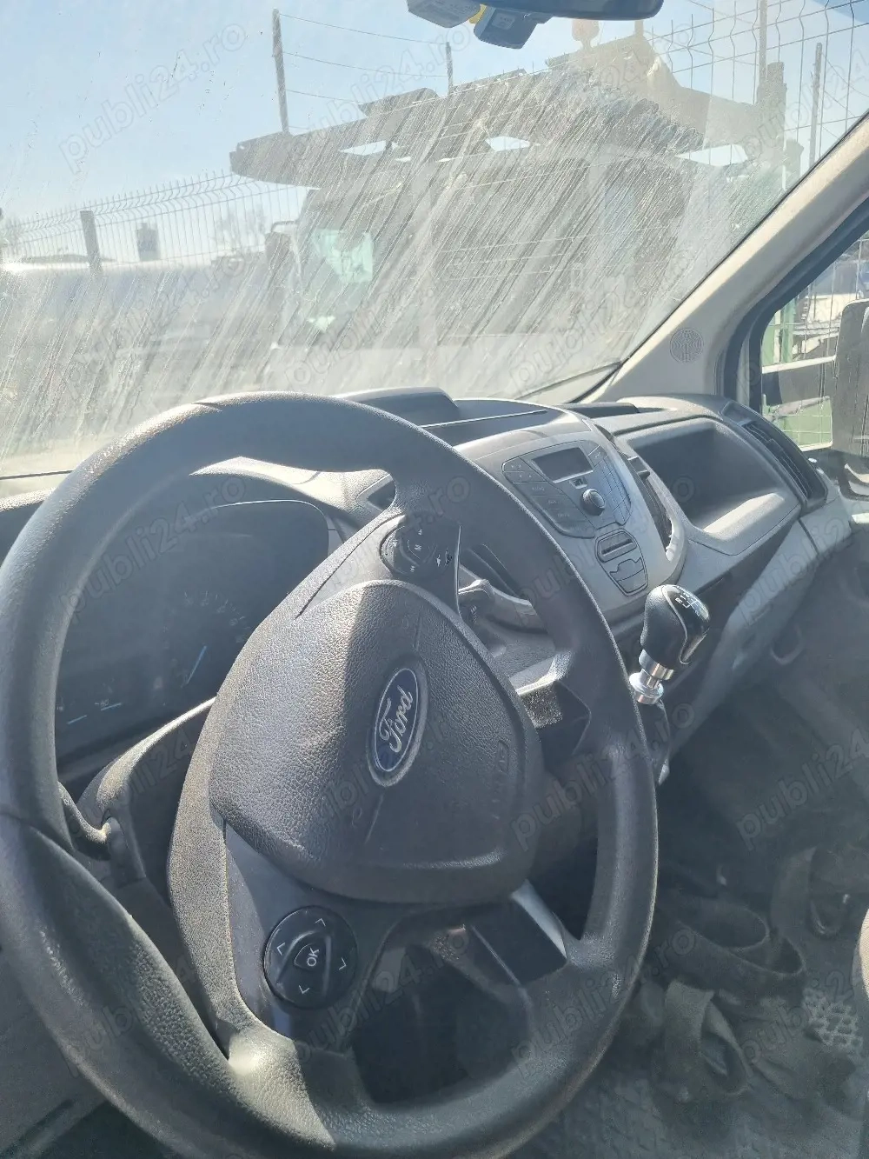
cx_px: 434
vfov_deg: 67.3
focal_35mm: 26
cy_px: 580
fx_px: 870
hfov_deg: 53.1
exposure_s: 1/1250
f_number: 1.8
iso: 50
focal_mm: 5.4
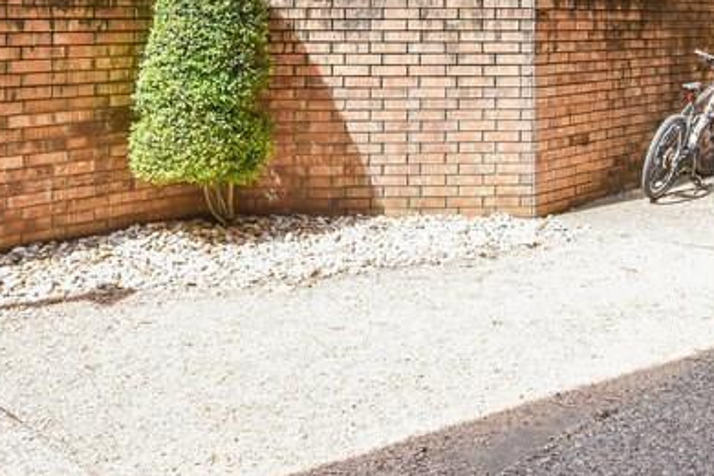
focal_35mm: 43
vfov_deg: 29.5
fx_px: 859
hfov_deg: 44.5
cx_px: 474
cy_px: 33
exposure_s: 1/125
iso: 200
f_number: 8
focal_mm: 11
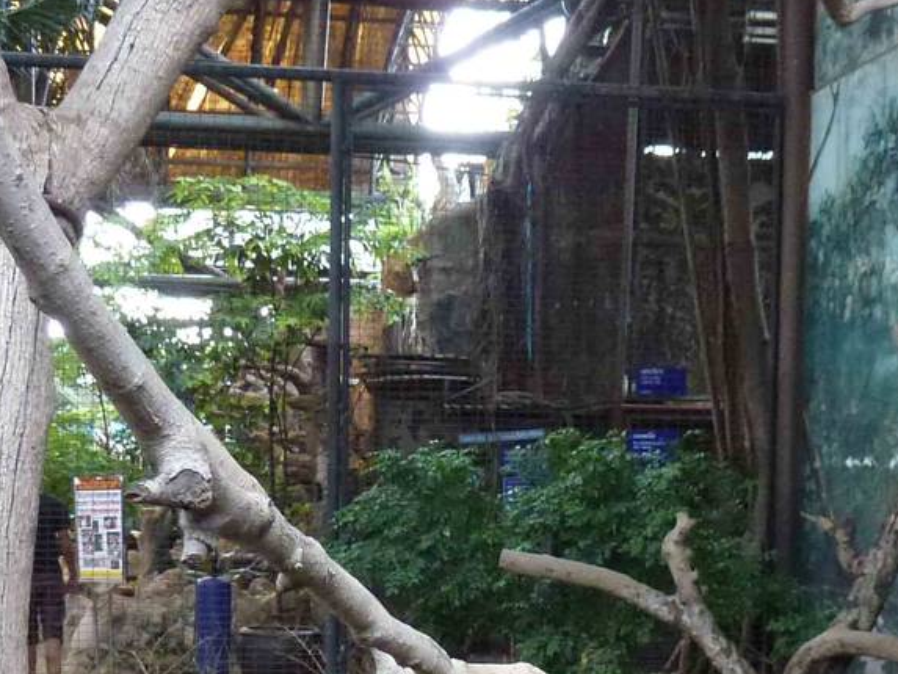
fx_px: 1738
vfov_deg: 21.4
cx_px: 445
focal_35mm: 67
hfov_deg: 29.0
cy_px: 624
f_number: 3.3
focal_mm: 4.3
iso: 400
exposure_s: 1/60
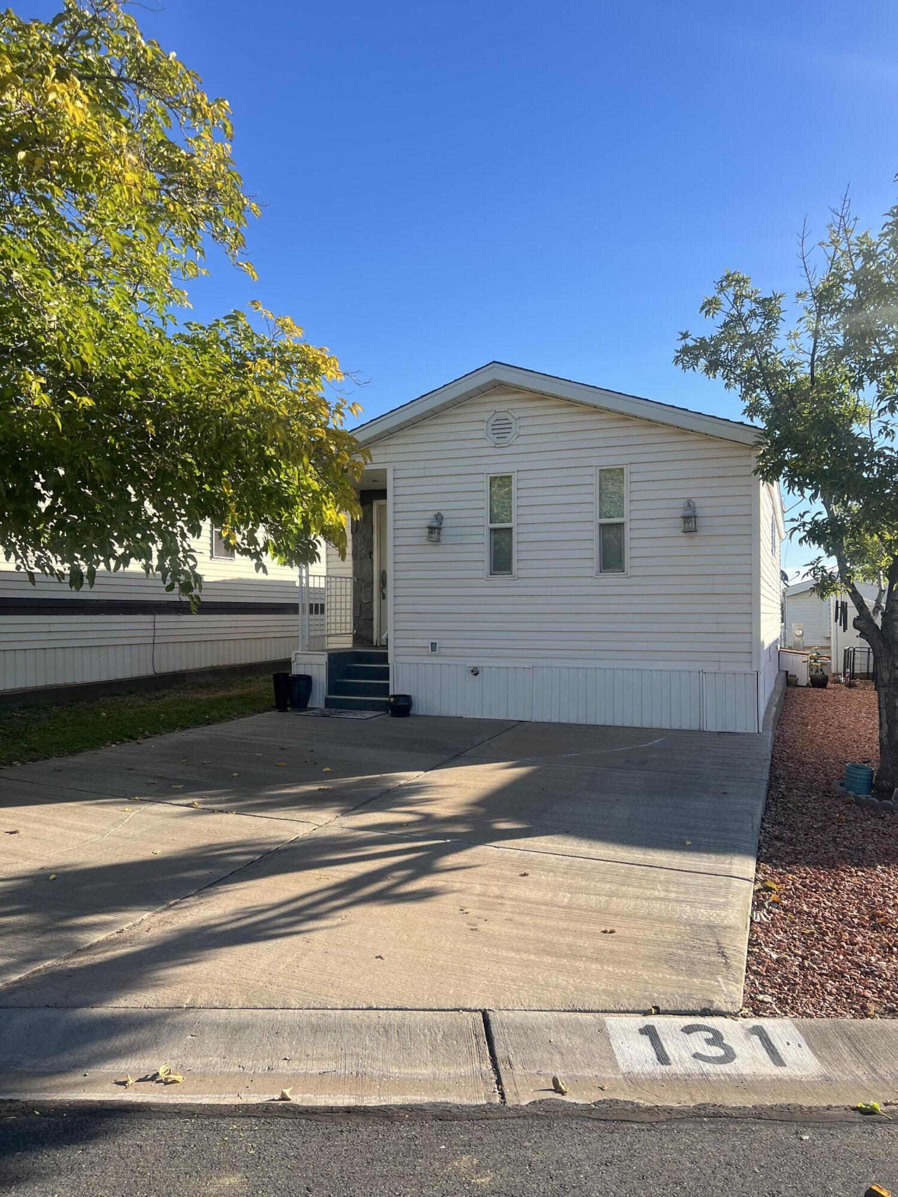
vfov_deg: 67.3
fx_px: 899
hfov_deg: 53.1
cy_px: 598
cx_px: 449
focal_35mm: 26
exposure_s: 1/1901
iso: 50
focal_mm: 5.7
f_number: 1.5
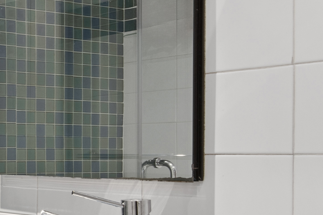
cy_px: 184
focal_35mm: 80
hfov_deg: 20.8
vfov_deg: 16.9
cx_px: -186
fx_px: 718
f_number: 11
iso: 100
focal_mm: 14
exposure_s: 2.5
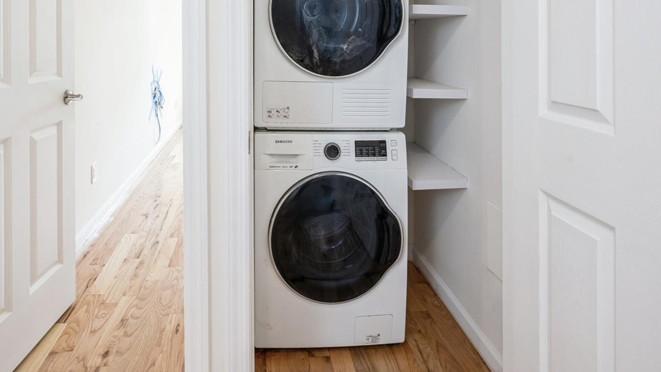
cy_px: 62
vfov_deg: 46.3
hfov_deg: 78.4
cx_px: 294
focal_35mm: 23
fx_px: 403
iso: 200
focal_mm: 14
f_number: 11
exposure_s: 1/2.5
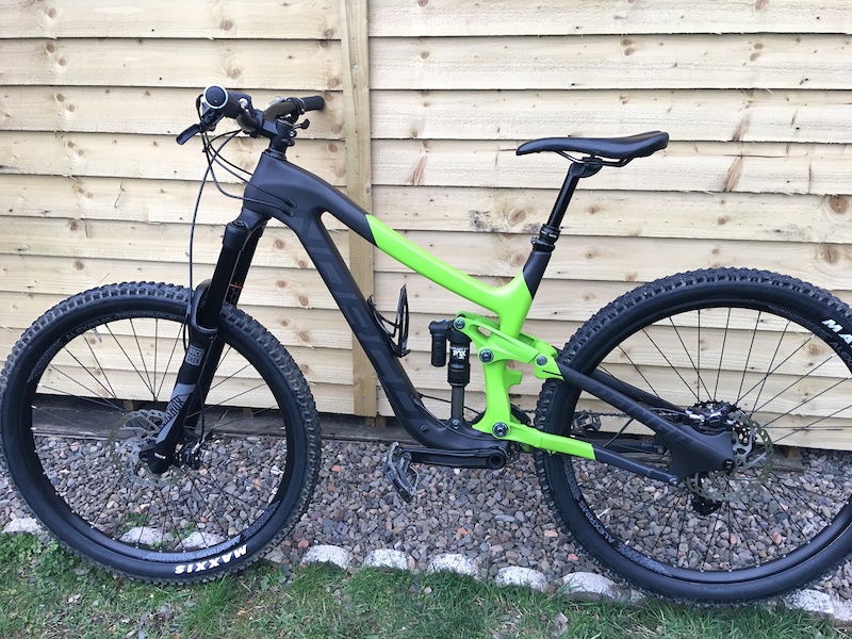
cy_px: 320
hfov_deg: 61.7
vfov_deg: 48.2
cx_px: 426
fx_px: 714
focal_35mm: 29
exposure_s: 1/33
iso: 40
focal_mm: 4.15
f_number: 2.2
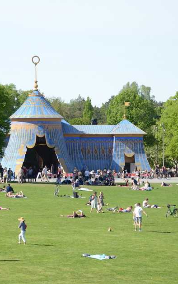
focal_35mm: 228
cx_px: 60
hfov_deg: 5.8
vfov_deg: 9.2
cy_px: 142
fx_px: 1769
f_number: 6.3
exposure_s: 1/1600
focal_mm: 98
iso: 800
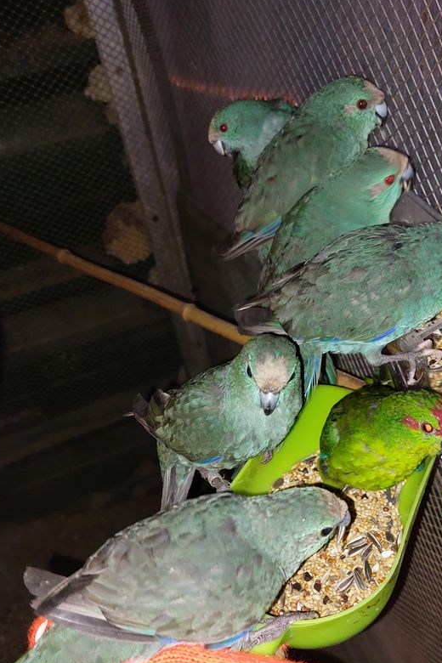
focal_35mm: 32
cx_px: 264
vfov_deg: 58.2
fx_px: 589
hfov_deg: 40.9
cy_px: 403
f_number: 1.8
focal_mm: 5.23
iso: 500
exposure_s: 1/60
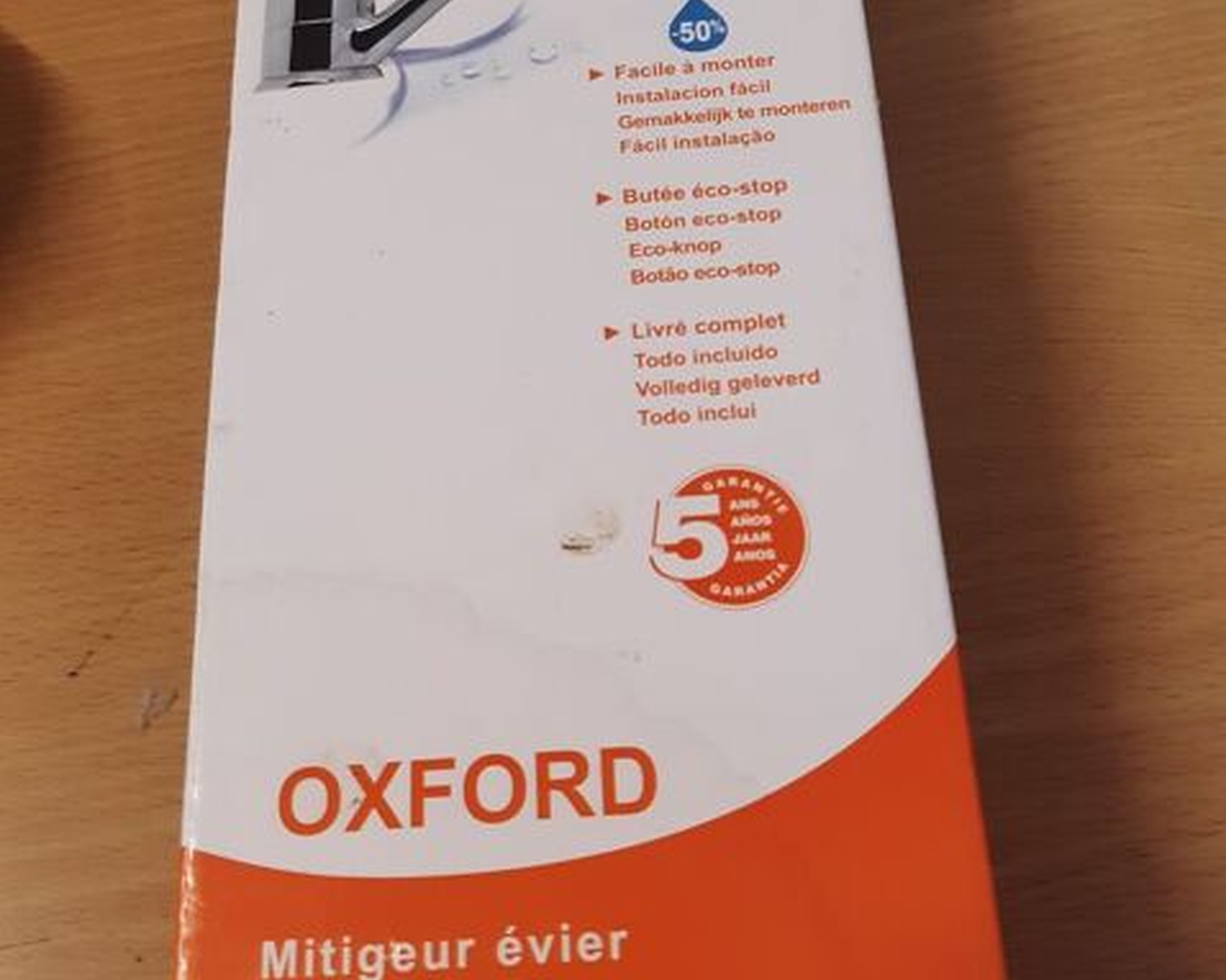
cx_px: 613
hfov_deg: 52.9
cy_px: 449
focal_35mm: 34
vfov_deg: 43.3
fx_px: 1233
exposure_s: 1/33
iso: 200
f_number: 1.7
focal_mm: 3.92
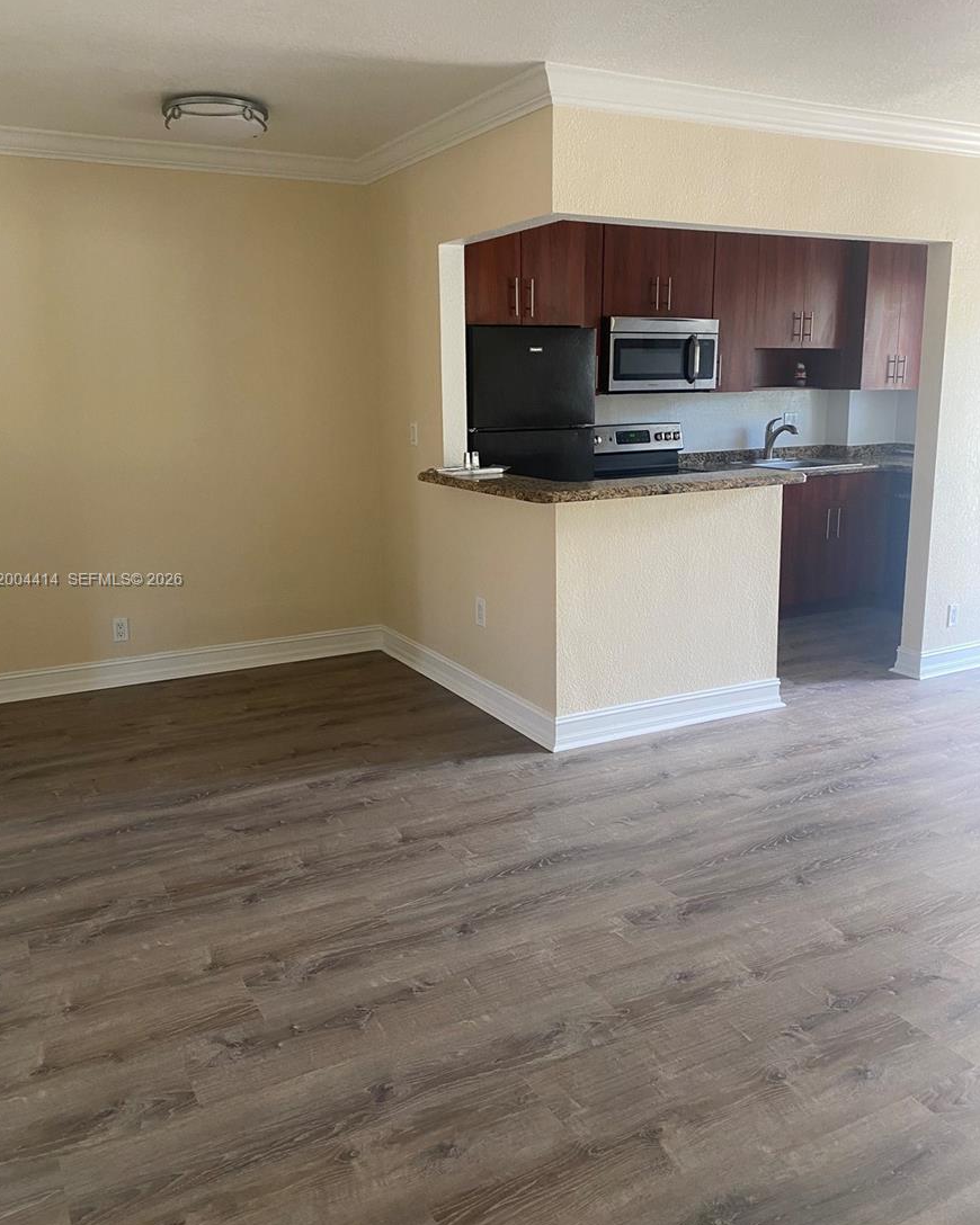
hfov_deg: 51.5
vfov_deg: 62.2
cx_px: 481
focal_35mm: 28
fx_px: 1015
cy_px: 581
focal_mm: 4.25
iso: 160
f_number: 1.8
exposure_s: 1/60
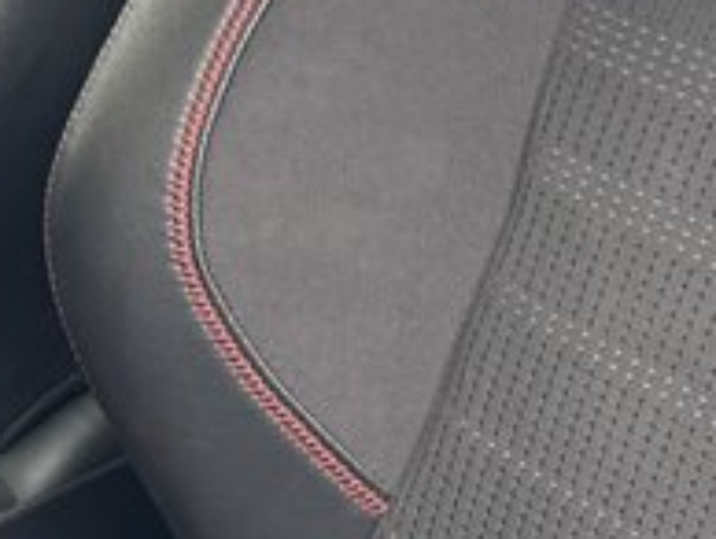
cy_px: 129
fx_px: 3272
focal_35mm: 158
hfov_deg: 12.5
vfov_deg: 9.4
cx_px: 480
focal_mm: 6.76
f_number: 1.78
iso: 125
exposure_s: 1/121
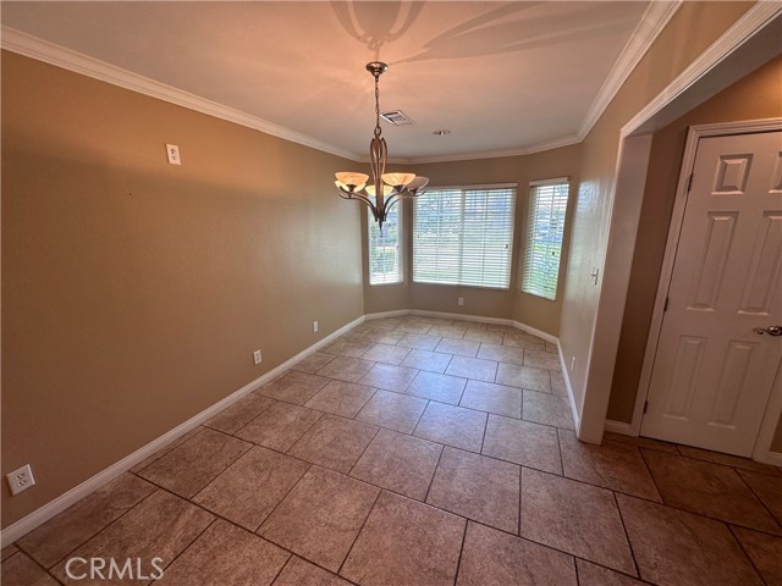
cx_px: 391
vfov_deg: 85.7
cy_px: 293
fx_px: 316
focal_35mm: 14
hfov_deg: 102.1
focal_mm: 2.22
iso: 50
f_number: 2.2
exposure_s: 1/120
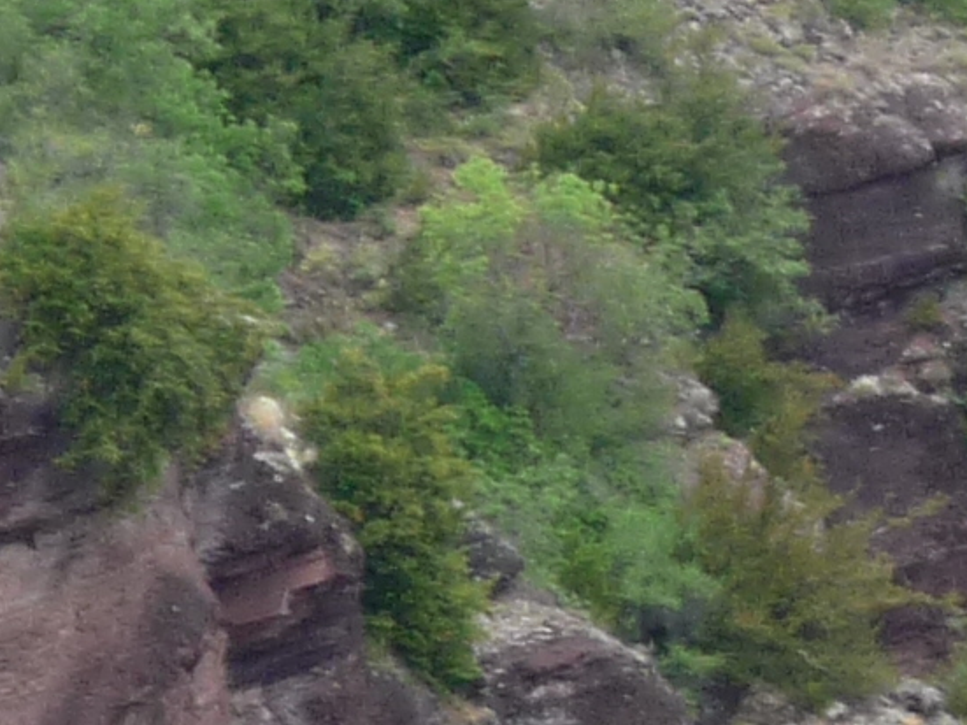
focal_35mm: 616
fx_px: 17204
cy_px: 739
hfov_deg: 3.2
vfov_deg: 2.4
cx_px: 691
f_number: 5.7
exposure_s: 1/125
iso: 100
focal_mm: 16.3
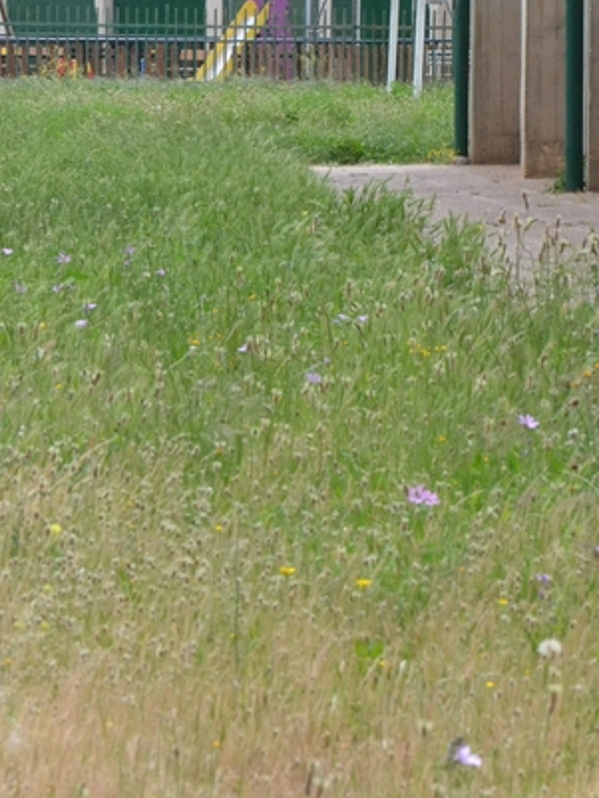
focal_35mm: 115
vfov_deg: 17.1
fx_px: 2652
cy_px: 270
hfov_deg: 12.8
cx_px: 153
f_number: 13
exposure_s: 1/640
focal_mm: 40
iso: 3200
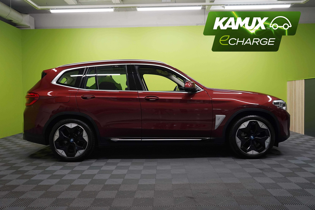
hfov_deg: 63.7
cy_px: 105
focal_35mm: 29
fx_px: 254
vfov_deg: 45.0
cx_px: 158
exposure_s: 1/50
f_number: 4
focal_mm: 29
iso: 1250
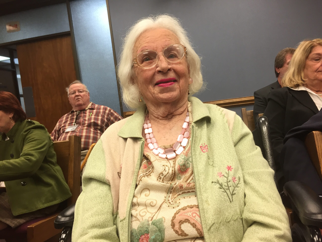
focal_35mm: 29
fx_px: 270
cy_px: 121
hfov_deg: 61.7
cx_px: 161
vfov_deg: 48.2
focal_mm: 4.15
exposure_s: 1/30
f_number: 2.2
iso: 40
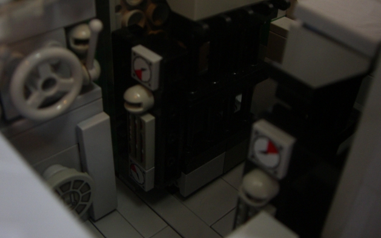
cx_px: 190
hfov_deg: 48.2
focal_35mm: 41
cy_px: 94
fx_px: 426
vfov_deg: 31.2
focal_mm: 6.2
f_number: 2.7
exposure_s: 1/8
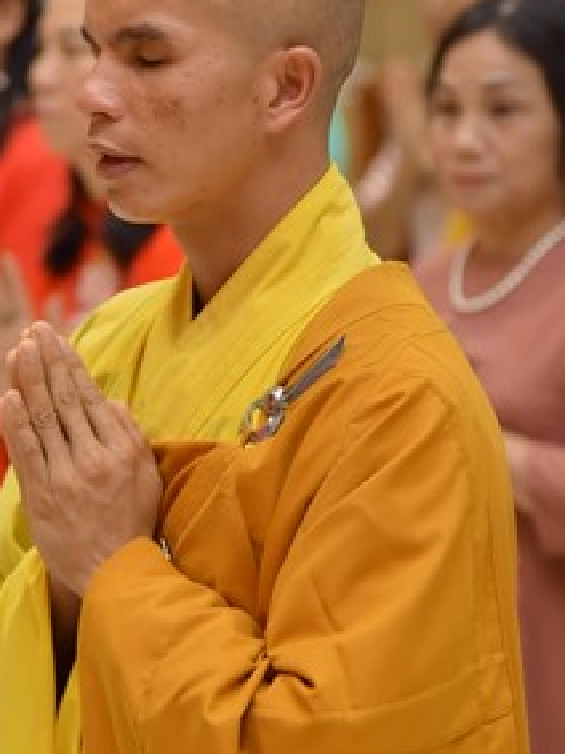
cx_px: 128
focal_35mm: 265
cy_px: 333
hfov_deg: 5.6
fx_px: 5771
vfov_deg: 7.5
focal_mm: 120
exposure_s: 1/125
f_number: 4
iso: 800
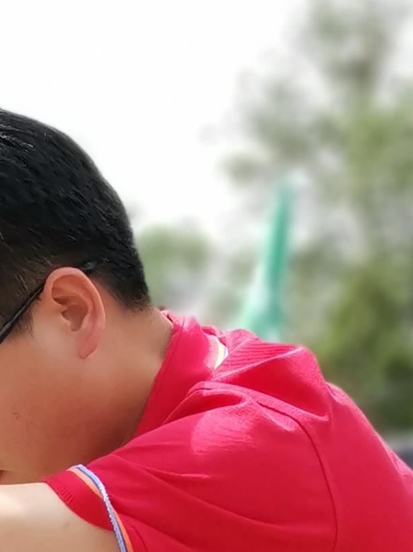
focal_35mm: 128
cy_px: 1237
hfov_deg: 10.8
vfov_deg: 12.7
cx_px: -341
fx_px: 2038
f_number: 1.4
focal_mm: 4.66
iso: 50
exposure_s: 1/970
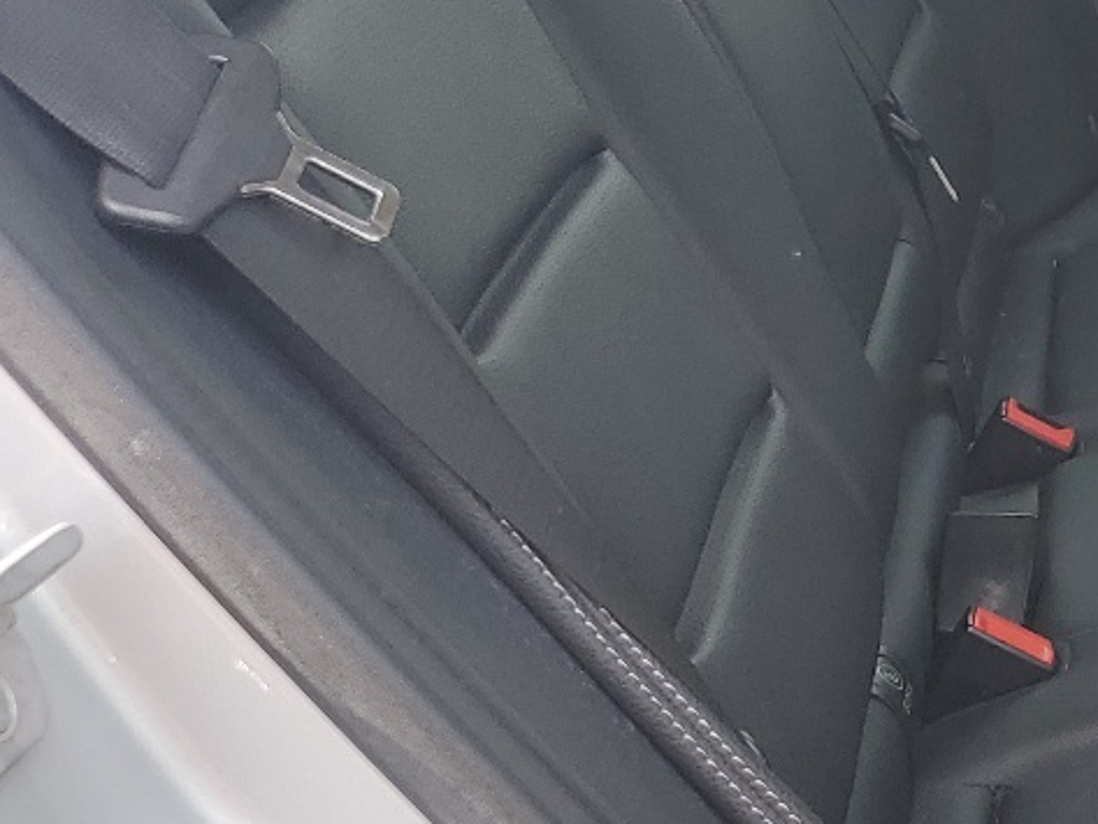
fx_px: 2792
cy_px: 188
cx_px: 1416
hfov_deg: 20.4
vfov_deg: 16.7
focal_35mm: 88
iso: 50
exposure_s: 1/476
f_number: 1.5
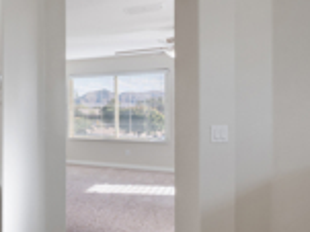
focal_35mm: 40
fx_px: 358
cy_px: 120
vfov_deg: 35.9
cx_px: -144
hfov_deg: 29.9
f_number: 9
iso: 320
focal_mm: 14
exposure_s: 1/4
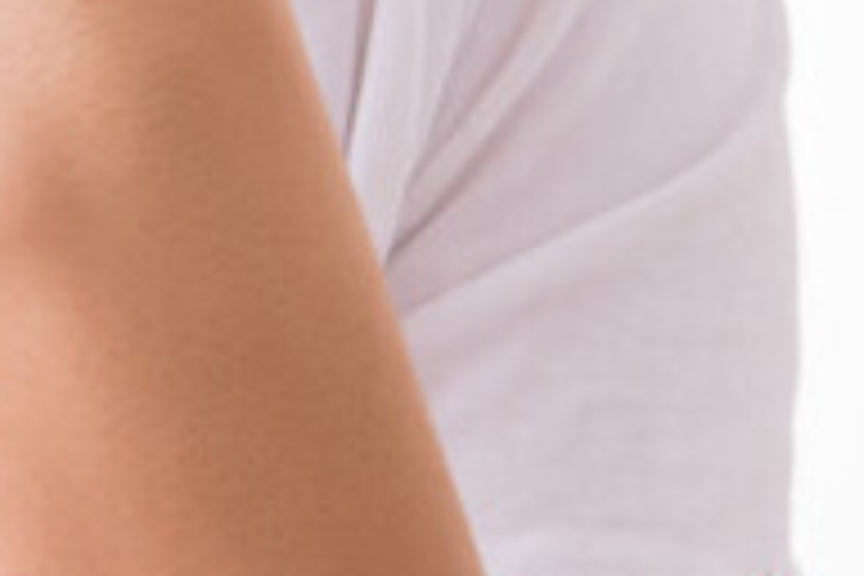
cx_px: -1300
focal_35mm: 375
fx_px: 8999
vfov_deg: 3.6
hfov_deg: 5.3
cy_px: -1082
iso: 160
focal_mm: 60
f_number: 10
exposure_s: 1/125
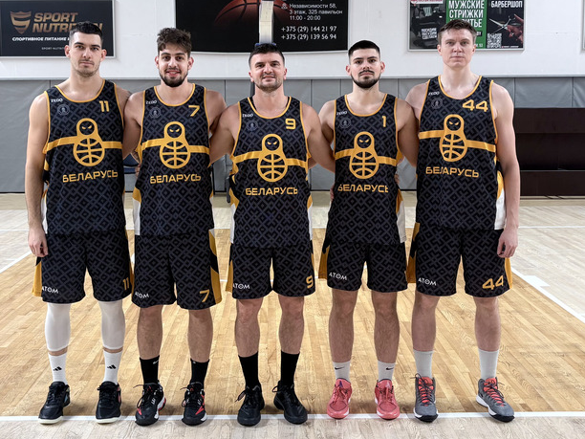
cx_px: 275
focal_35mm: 34
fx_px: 575
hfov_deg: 53.9
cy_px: 174
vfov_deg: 41.6
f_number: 1.6
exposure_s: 1/100
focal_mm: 5.96
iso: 80
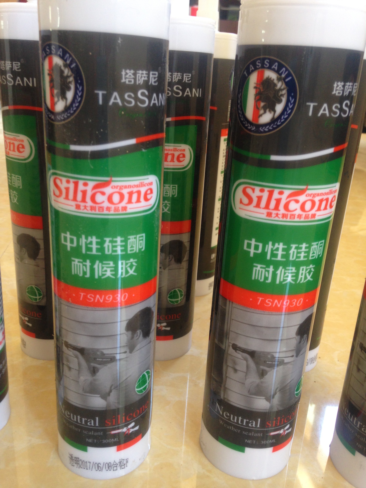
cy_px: 244
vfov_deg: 55.4
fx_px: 465
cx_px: 183
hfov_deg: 42.9
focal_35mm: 33
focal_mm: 4.12
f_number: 2.4
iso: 80
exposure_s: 1/20
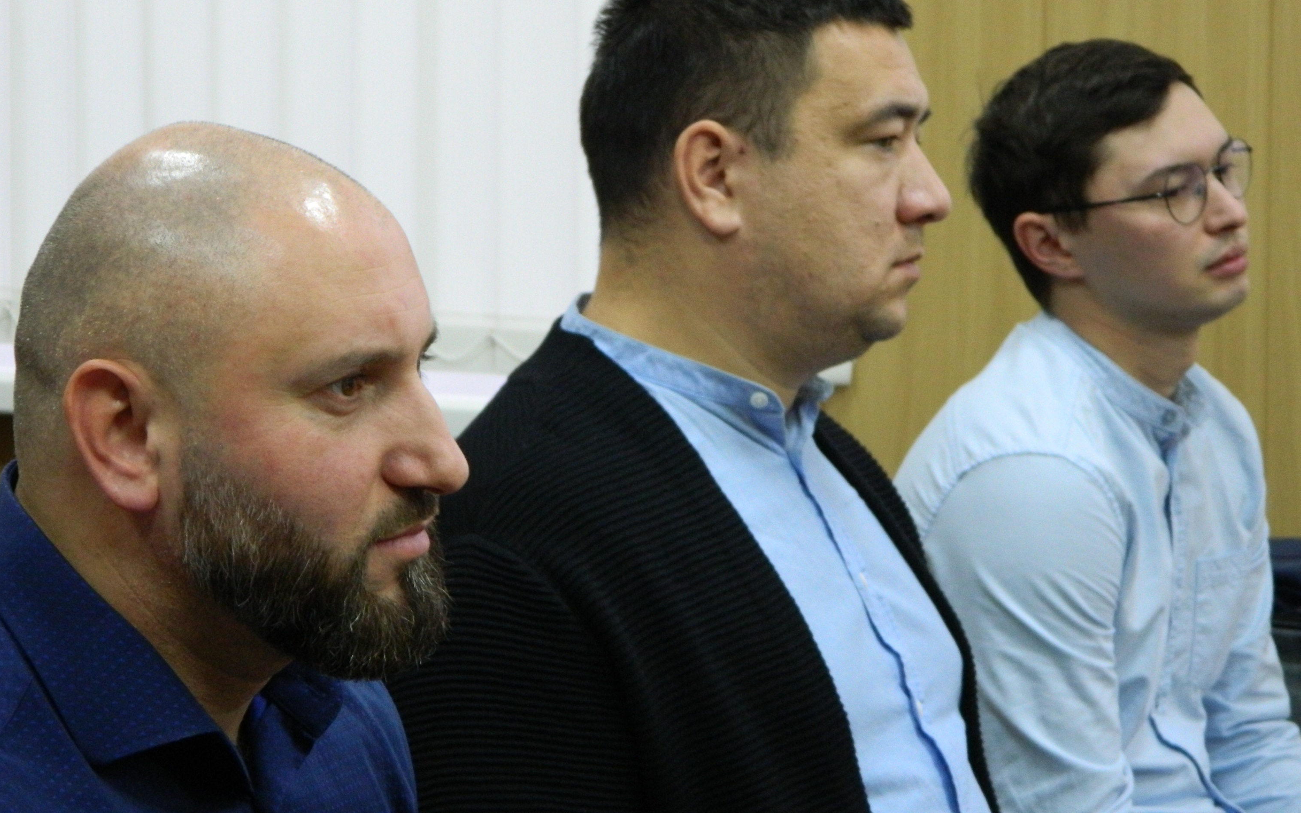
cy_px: 342
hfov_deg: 15.3
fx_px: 4857
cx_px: 650
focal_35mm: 137
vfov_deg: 9.6
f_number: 4.7
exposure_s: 1/25
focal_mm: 23.2
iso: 400
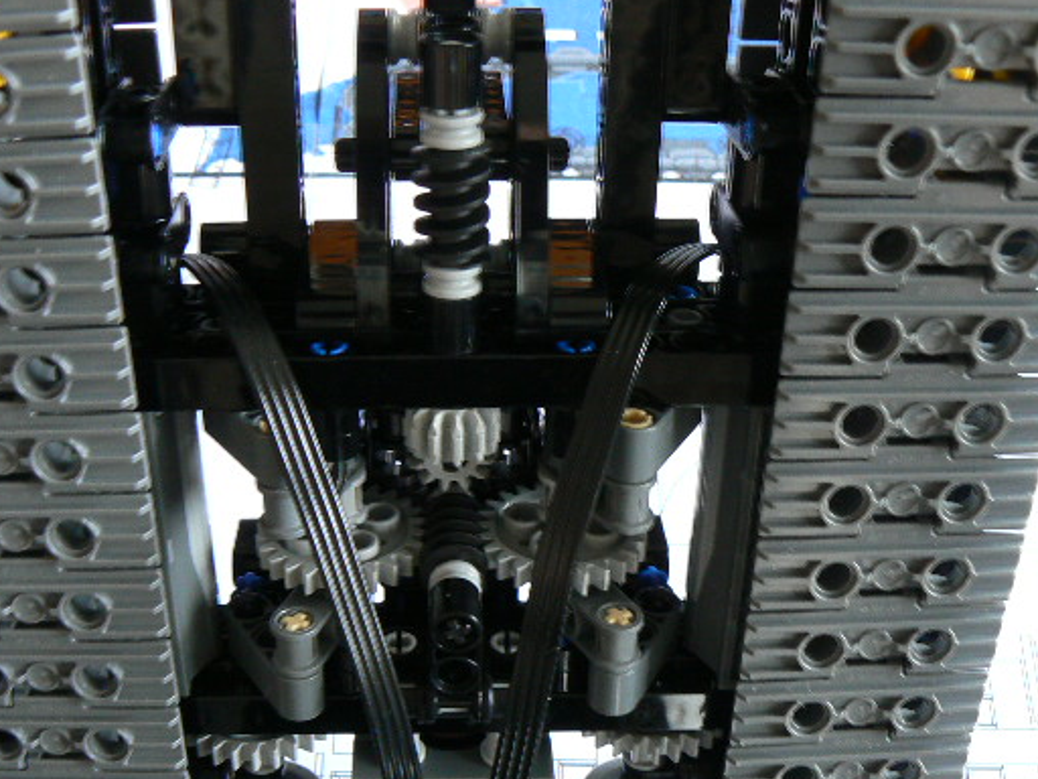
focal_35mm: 45
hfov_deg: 42.0
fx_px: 1349
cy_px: 479
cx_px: 456
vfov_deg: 32.1
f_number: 4.5
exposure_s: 2.5
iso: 100
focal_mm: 6
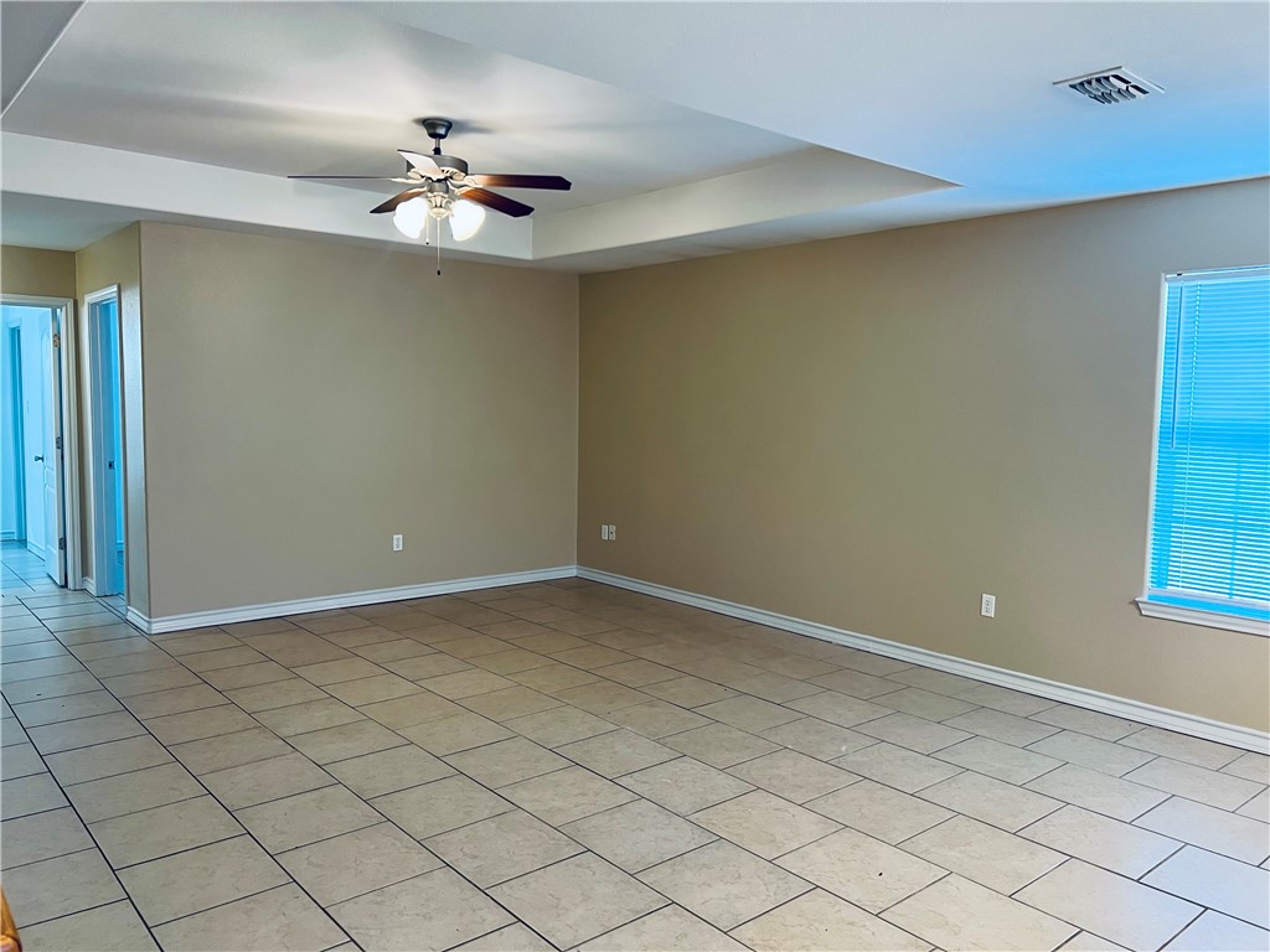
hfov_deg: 67.3
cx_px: 635
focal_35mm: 26
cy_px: 476
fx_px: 954
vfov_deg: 53.1
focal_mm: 5.7
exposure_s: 1/60
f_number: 1.5
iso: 100
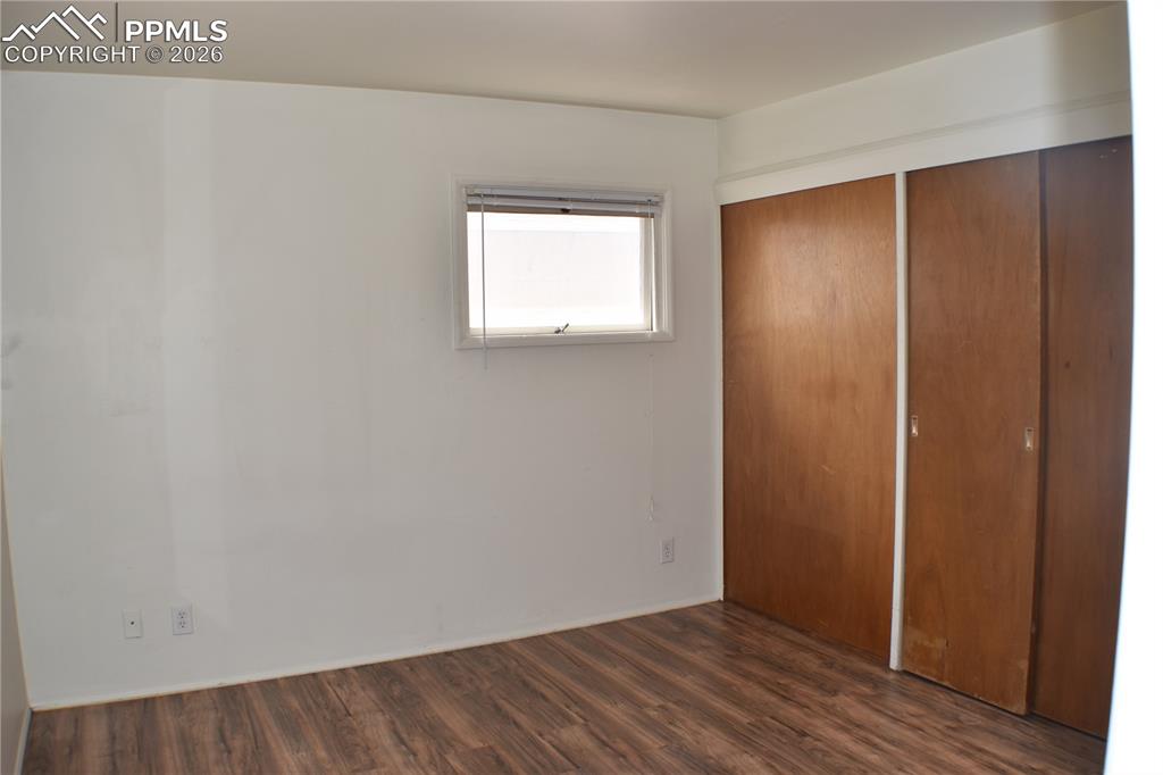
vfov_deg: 34.2
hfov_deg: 49.6
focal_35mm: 39
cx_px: 582
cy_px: 388
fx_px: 1259
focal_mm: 26
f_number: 5.6
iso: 200
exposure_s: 1/125
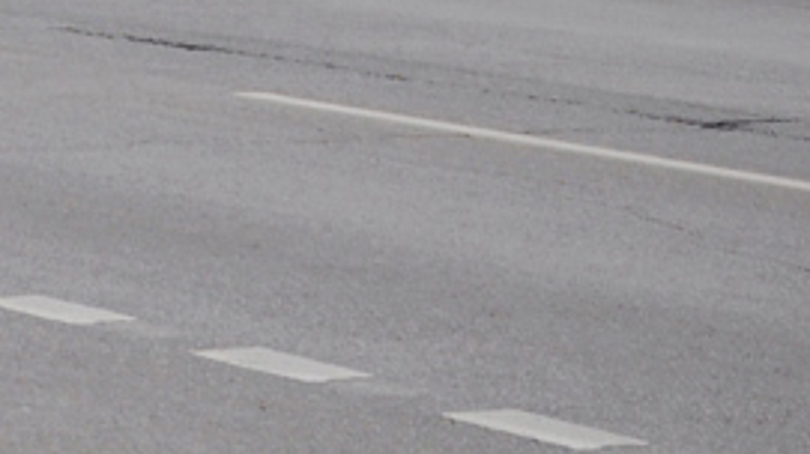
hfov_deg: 8.9
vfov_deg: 5.2
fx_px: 4851
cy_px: -750
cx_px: -900
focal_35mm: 226
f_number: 7.1
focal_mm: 30
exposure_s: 1/400
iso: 200
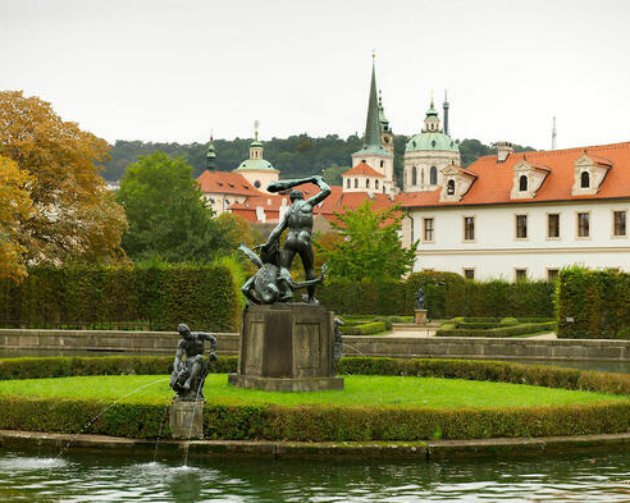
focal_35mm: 71
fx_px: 1323
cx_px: 316
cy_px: 251
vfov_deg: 21.5
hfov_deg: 26.8
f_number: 5
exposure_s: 1/320
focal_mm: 62
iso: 400
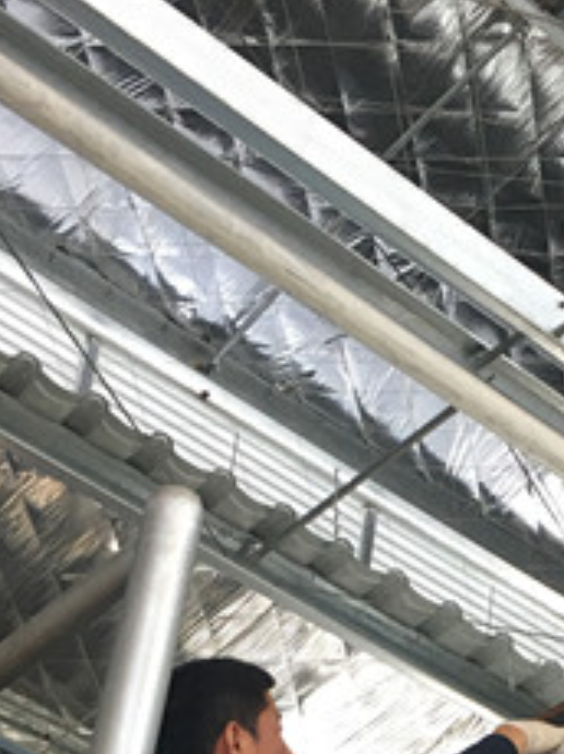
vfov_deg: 17.9
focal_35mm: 101
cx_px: 636
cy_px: 1033
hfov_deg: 14.3
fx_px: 2198
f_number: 2.2
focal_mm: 4.15
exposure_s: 1/33
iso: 25
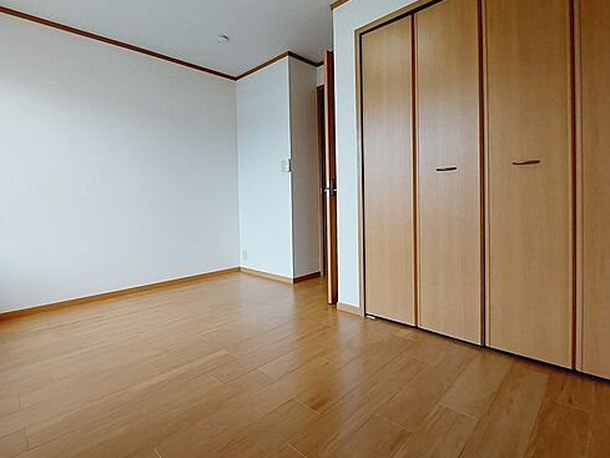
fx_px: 300
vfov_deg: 74.5
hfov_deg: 90.9
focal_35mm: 17
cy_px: 203
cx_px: 288
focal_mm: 1.74
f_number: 2.2
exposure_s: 1/120
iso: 64
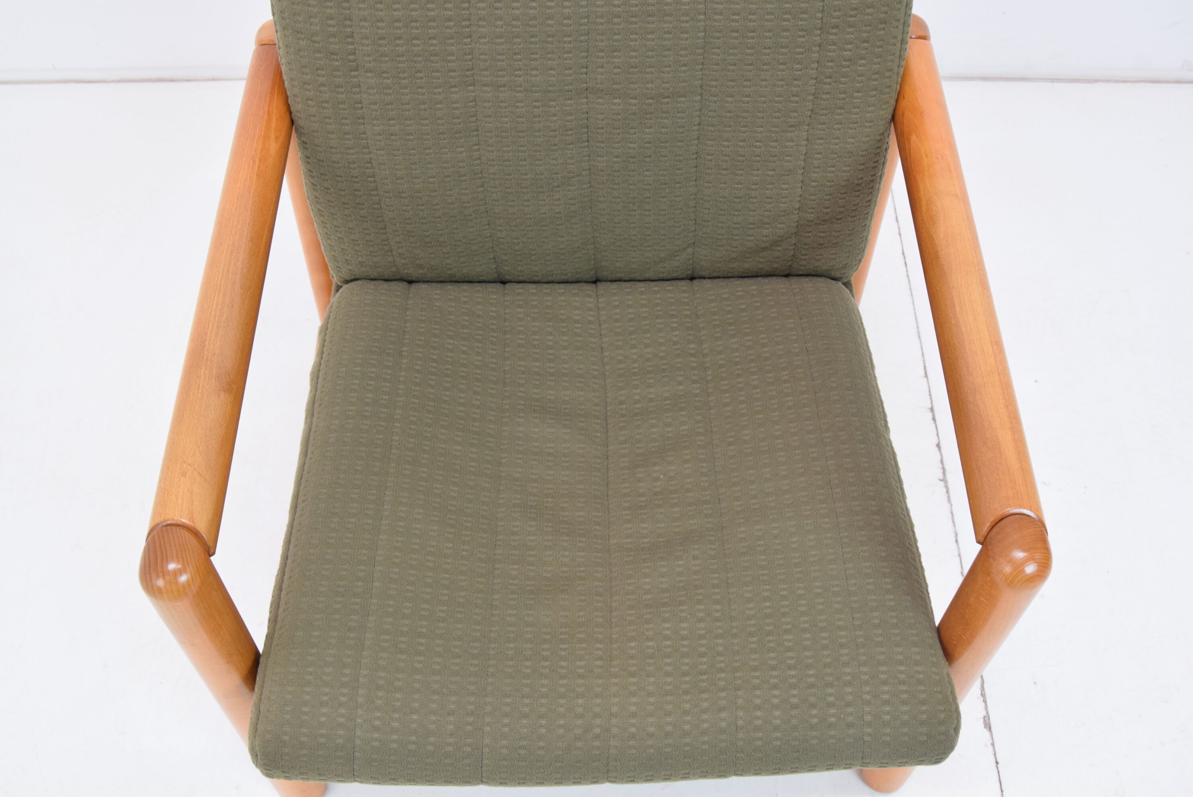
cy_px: 398
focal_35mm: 36
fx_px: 1194
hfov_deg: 53.1
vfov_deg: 36.9
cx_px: 596
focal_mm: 24
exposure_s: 1/160
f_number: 6.3
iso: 1600
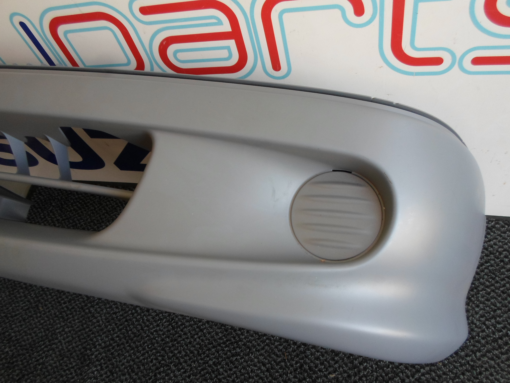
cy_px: 192
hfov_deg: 69.4
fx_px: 368
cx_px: 255
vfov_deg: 54.9
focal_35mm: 25
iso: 80
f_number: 2.5
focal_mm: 4.5
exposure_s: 1/60
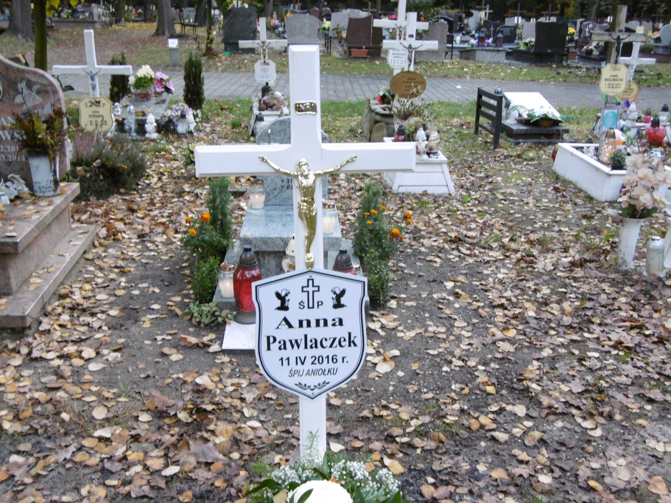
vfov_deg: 33.6
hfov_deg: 43.9
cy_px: 252
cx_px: 336
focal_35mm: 43
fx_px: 834
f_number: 3.8
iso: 200
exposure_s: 1/60
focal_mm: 7.7
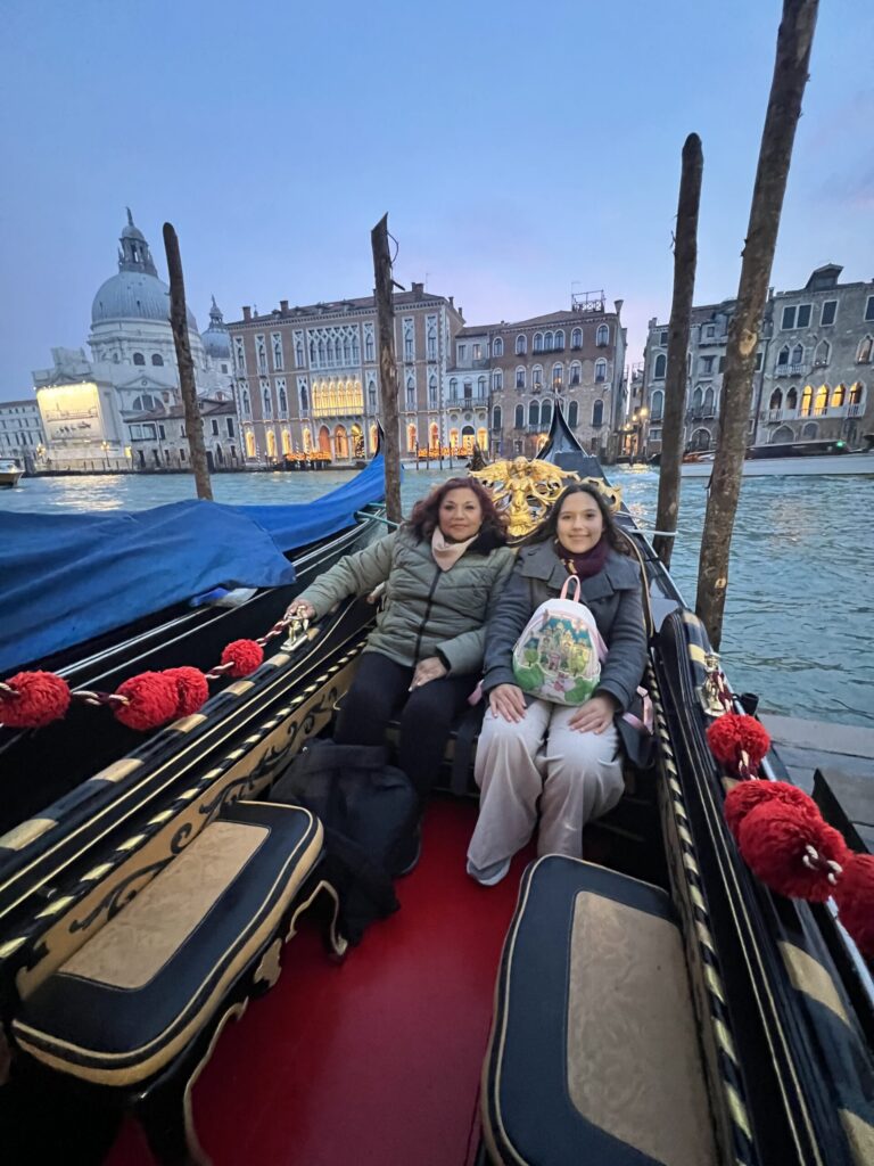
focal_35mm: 13
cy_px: 583
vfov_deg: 106.2
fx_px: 438
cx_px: 437
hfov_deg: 89.9
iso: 1250
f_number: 1.8
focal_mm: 1.57
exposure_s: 1/34
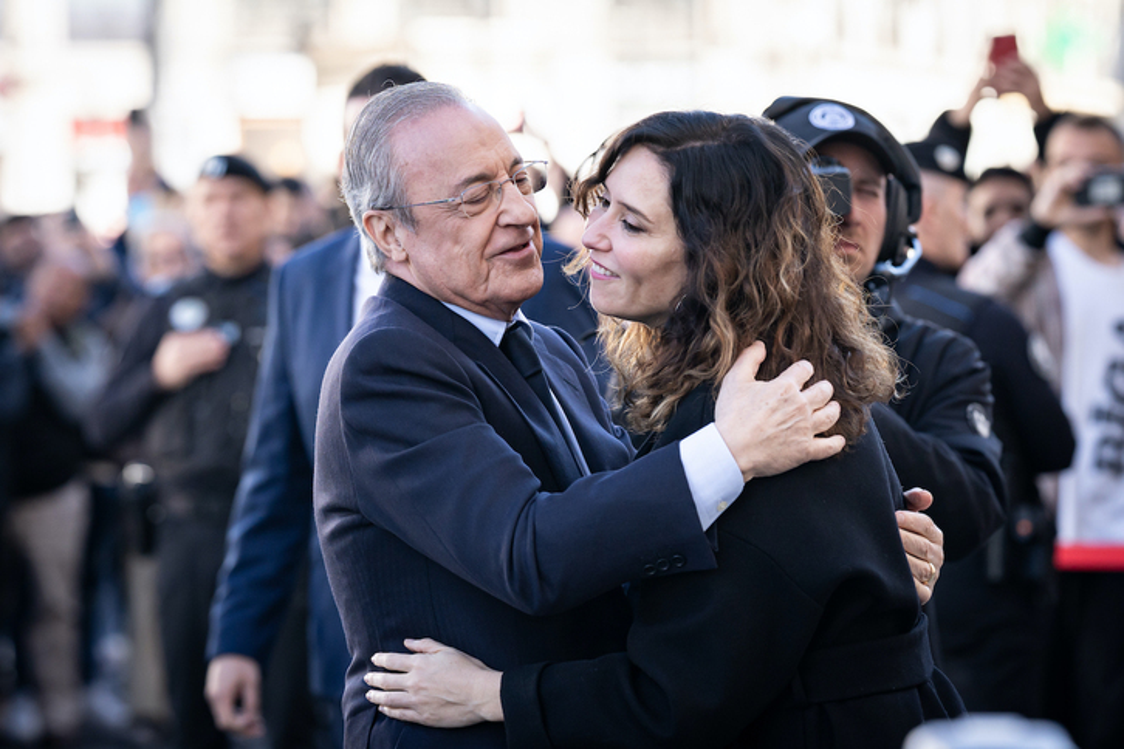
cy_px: 374
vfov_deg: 10.2
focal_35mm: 135
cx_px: 562
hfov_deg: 15.2
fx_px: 4215
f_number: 3.5
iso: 250
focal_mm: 135
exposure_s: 1/800
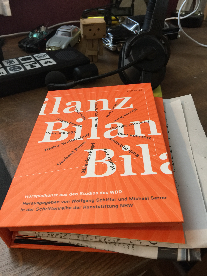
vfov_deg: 61.7
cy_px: 138
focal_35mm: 29
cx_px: 104
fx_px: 231
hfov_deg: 48.2
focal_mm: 4.15
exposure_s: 1/17
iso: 80
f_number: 2.2
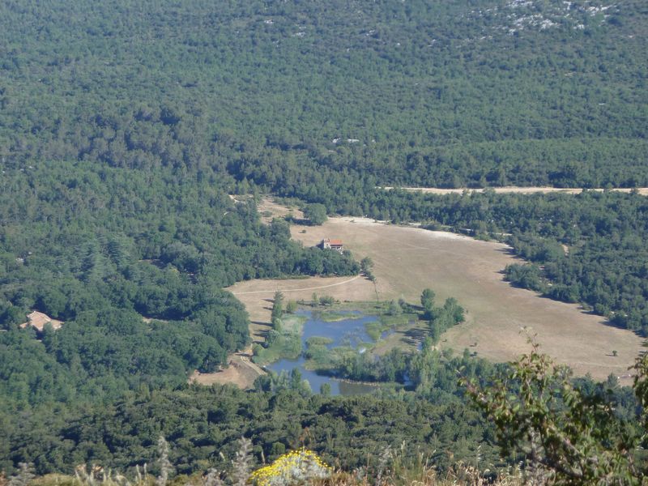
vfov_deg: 10.1
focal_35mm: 147
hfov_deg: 13.4
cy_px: 243
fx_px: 2752
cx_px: 324
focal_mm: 24.1
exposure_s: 1/320
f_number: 4.5
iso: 80
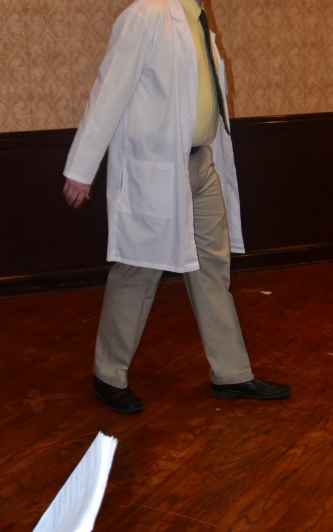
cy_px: 184
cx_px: 238
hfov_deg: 18.5
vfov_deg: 29.2
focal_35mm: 70
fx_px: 1017
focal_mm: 32
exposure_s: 1/60
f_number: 7.1
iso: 3200
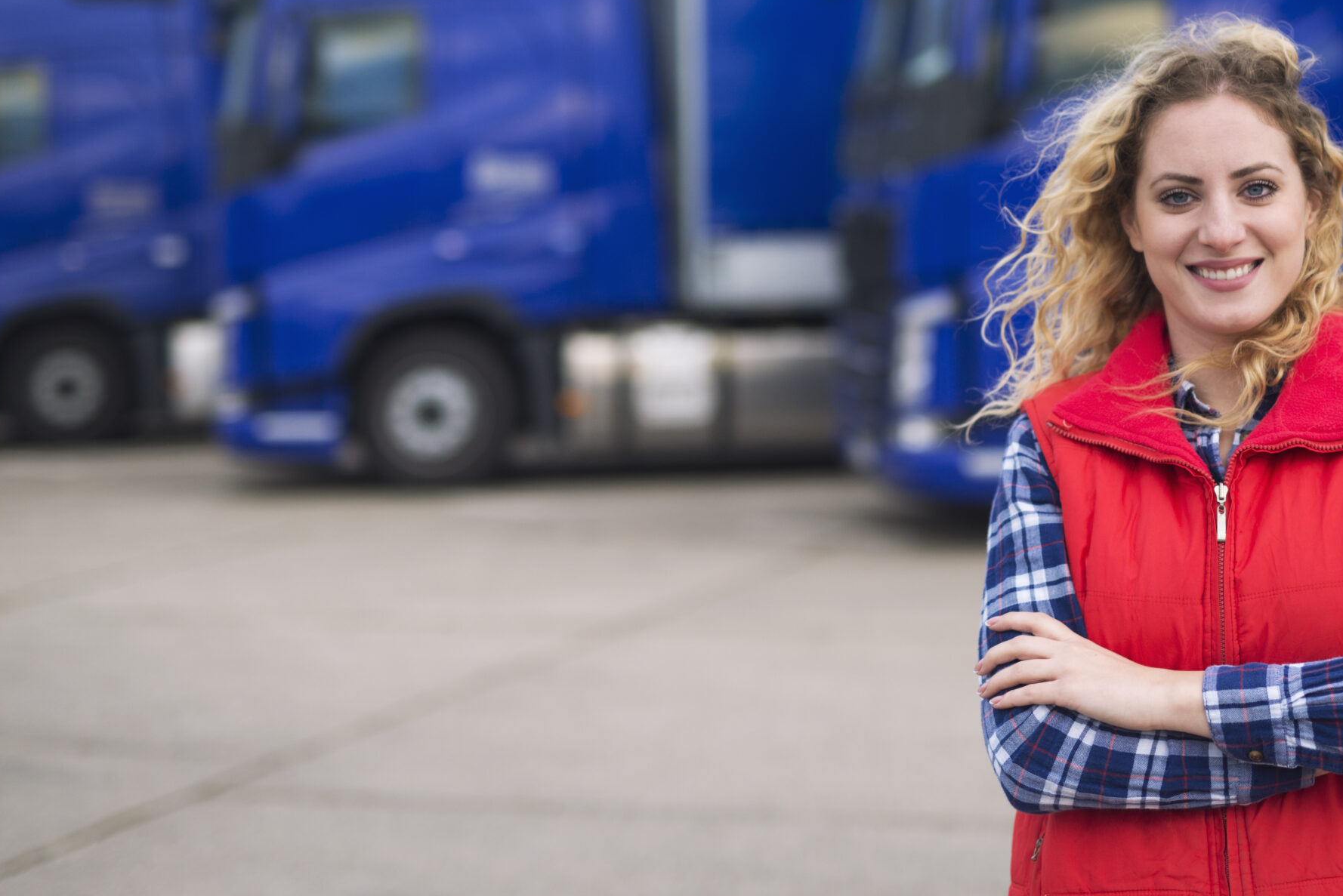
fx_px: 2687
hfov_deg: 27.9
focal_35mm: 72
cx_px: 852
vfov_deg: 18.9
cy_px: 297
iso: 320
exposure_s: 1/6400
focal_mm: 50
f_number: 1.8
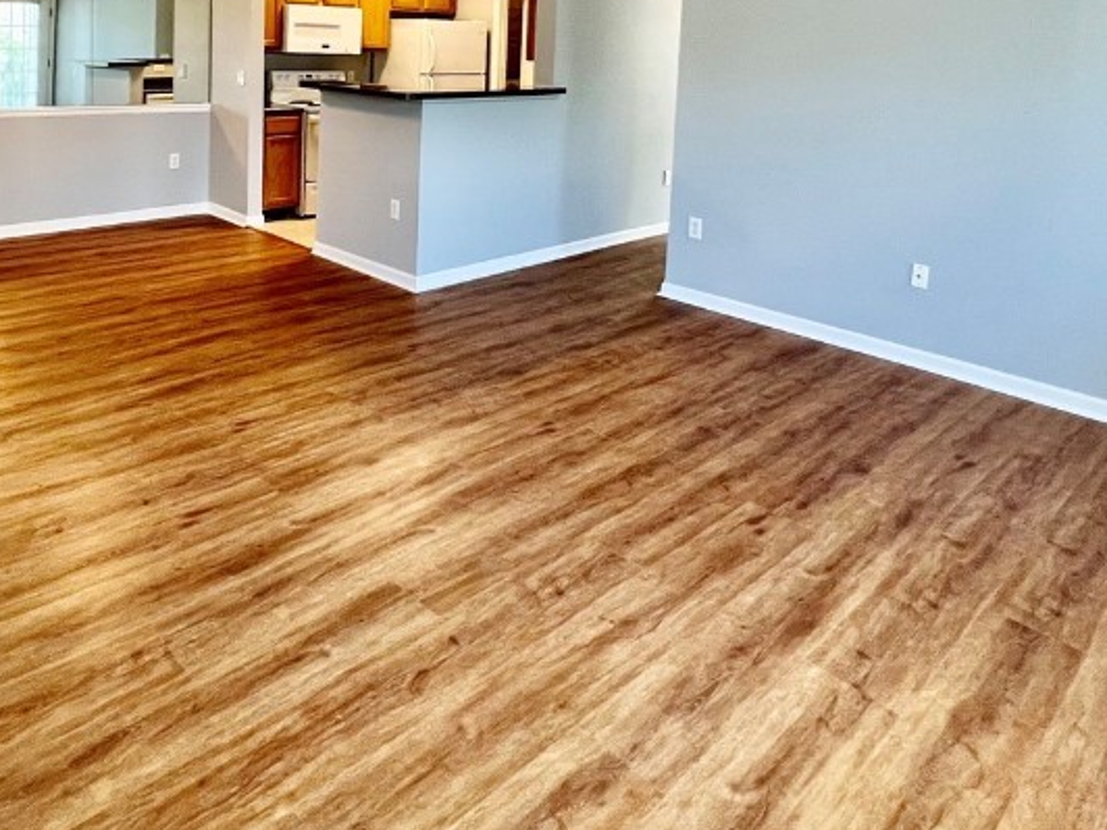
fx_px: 799
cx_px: 424
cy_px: 102
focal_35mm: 25
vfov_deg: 49.6
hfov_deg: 68.5
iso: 250
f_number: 1.8
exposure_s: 1/120
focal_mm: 1.57
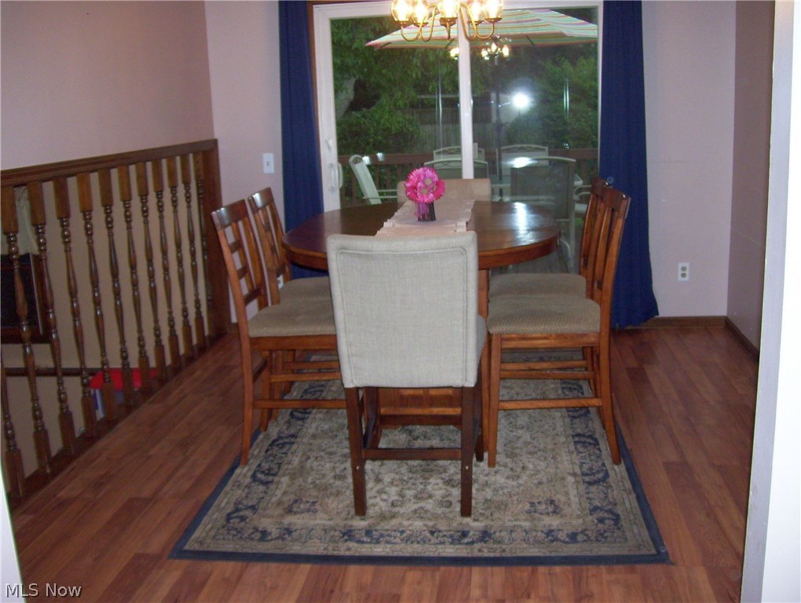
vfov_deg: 39.7
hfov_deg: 51.3
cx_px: 400
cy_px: 302
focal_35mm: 36
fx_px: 834
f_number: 2.7
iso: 200
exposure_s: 1/60
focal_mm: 6
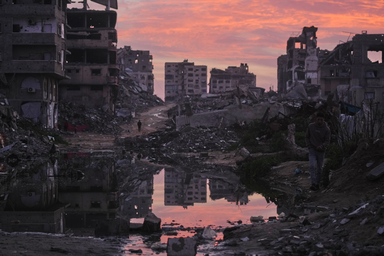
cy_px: 128
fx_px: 1067
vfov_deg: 13.7
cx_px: 192
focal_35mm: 100
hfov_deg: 20.4
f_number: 5
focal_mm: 100
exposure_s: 1/320
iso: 1000
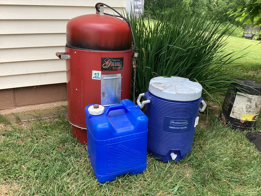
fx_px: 234
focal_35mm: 31
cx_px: 130
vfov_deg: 45.4
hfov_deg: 58.3
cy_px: 98
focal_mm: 3.3
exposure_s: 1/120
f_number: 2.4
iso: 64
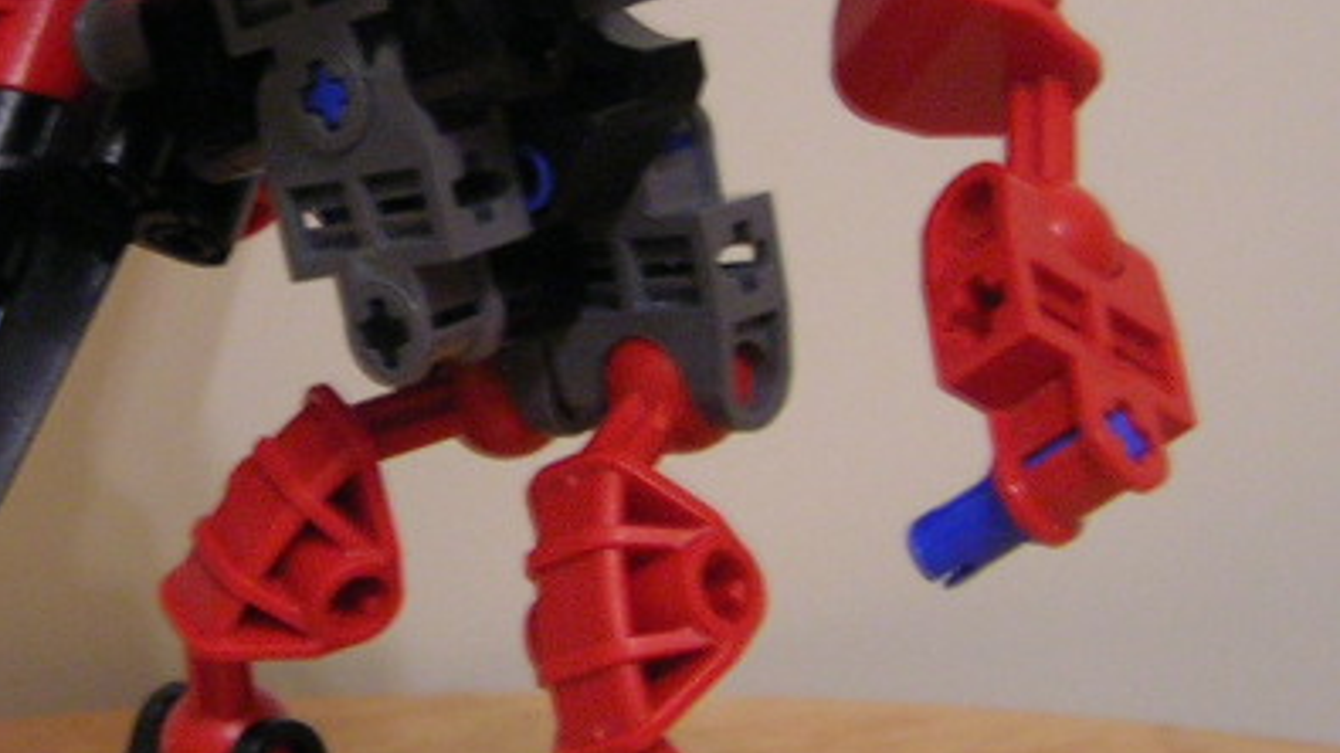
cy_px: 204
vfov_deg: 12.6
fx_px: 3410
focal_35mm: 96
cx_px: 258
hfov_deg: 21.9
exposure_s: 1/4.7
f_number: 2.9
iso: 99
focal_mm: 5.7
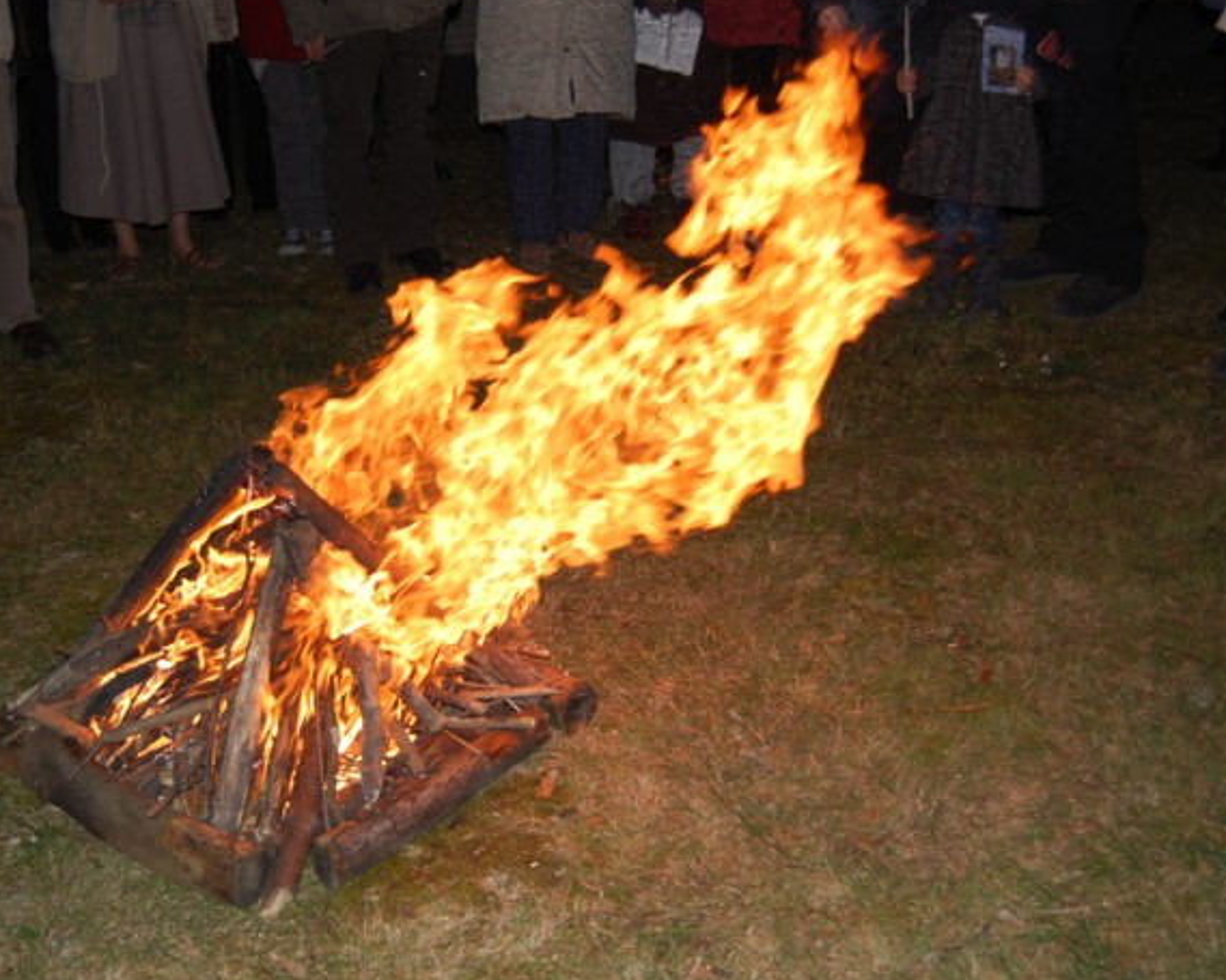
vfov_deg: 33.4
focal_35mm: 45
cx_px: 530
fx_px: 1633
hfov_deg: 41.1
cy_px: 490
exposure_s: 1/200
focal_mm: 26
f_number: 4.2
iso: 400
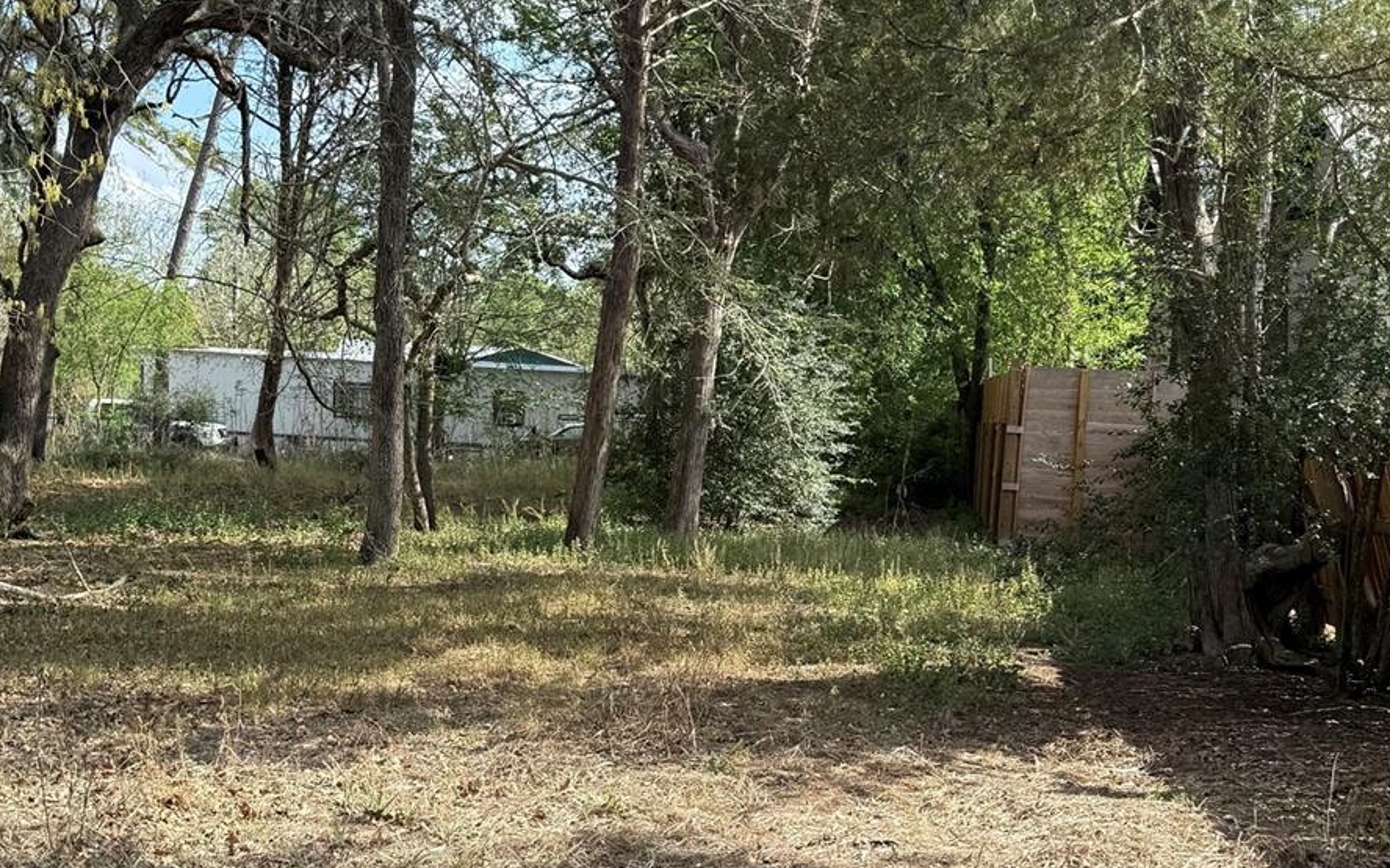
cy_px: 547
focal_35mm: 44
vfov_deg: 29.1
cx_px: 728
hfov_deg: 45.3
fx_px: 1667
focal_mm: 6.76
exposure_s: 1/1385
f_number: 1.78
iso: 80
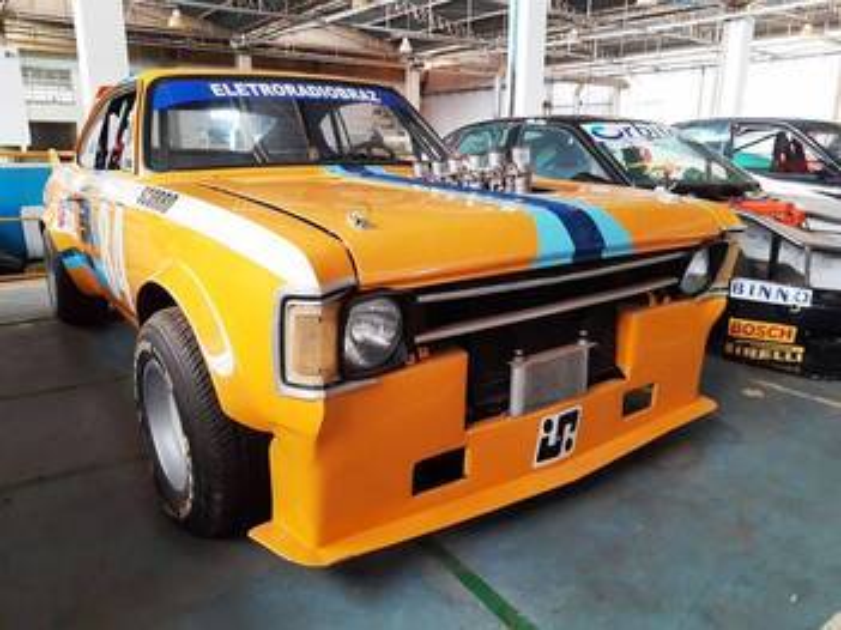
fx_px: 631
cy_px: 315
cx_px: 420
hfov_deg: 67.3
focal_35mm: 26
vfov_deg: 53.0
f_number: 1.7
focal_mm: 4.75
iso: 121
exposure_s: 1/50
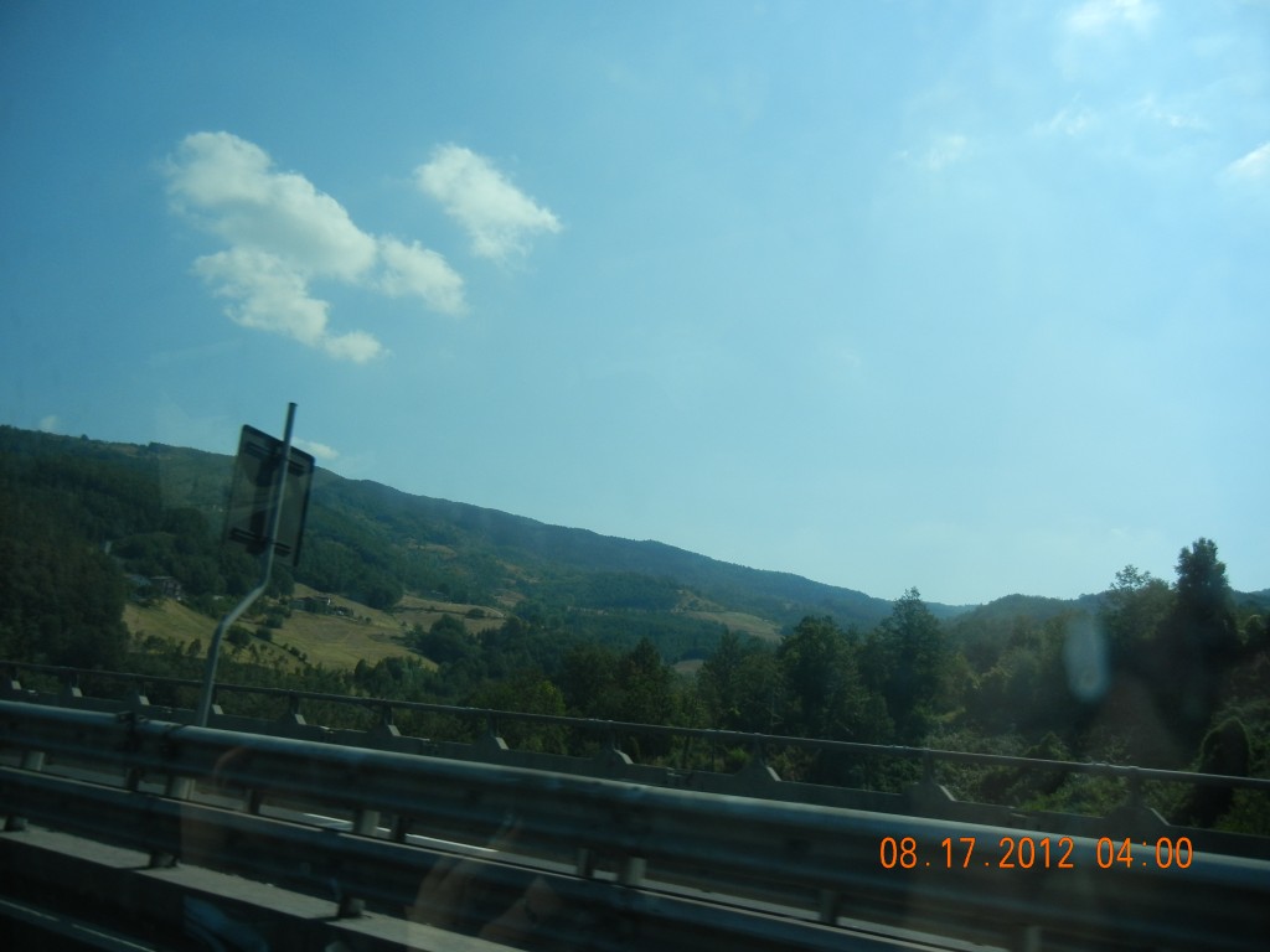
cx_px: 635
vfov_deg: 46.8
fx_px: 1101
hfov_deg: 60.0
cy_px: 476
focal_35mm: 30
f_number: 7
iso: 160
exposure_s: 1/658
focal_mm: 5.4
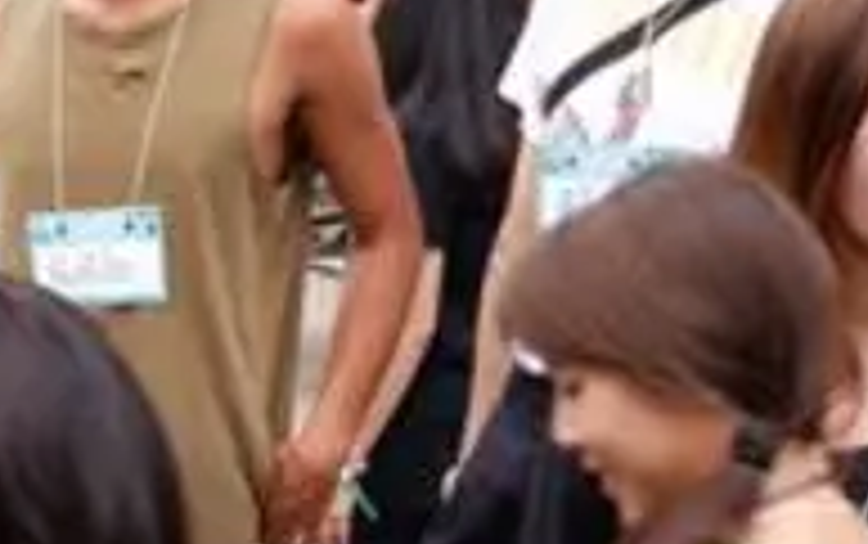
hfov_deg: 16.6
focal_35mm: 111
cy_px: 481
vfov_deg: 11.7
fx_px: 2628
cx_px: -535
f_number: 4
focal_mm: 18.2
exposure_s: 1/125
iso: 400
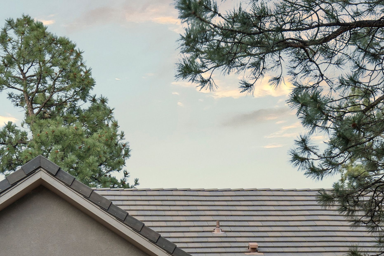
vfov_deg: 13.8
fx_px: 1003
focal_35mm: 94
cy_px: 359
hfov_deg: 20.5
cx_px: 435
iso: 200
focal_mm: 25
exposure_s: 5
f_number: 8
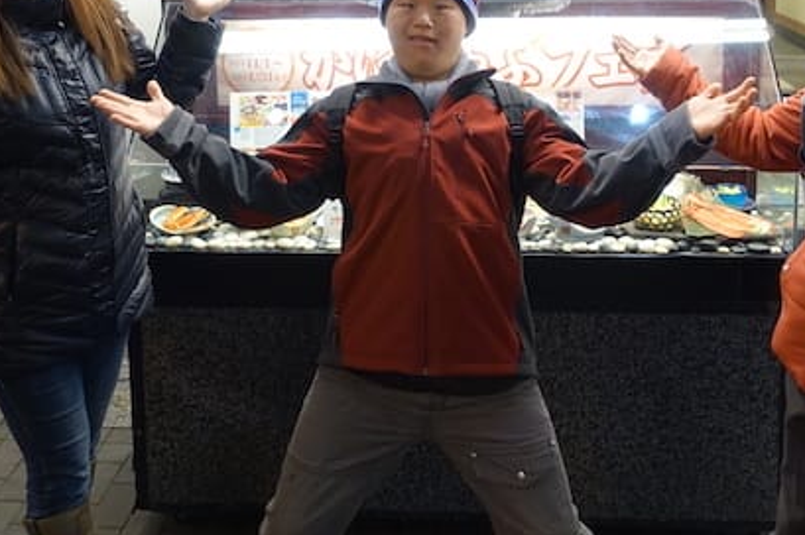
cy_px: 23
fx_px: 1050
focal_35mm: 47
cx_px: 398
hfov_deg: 41.9
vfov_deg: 27.3
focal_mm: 8.8
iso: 400
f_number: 1.8
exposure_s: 1/60
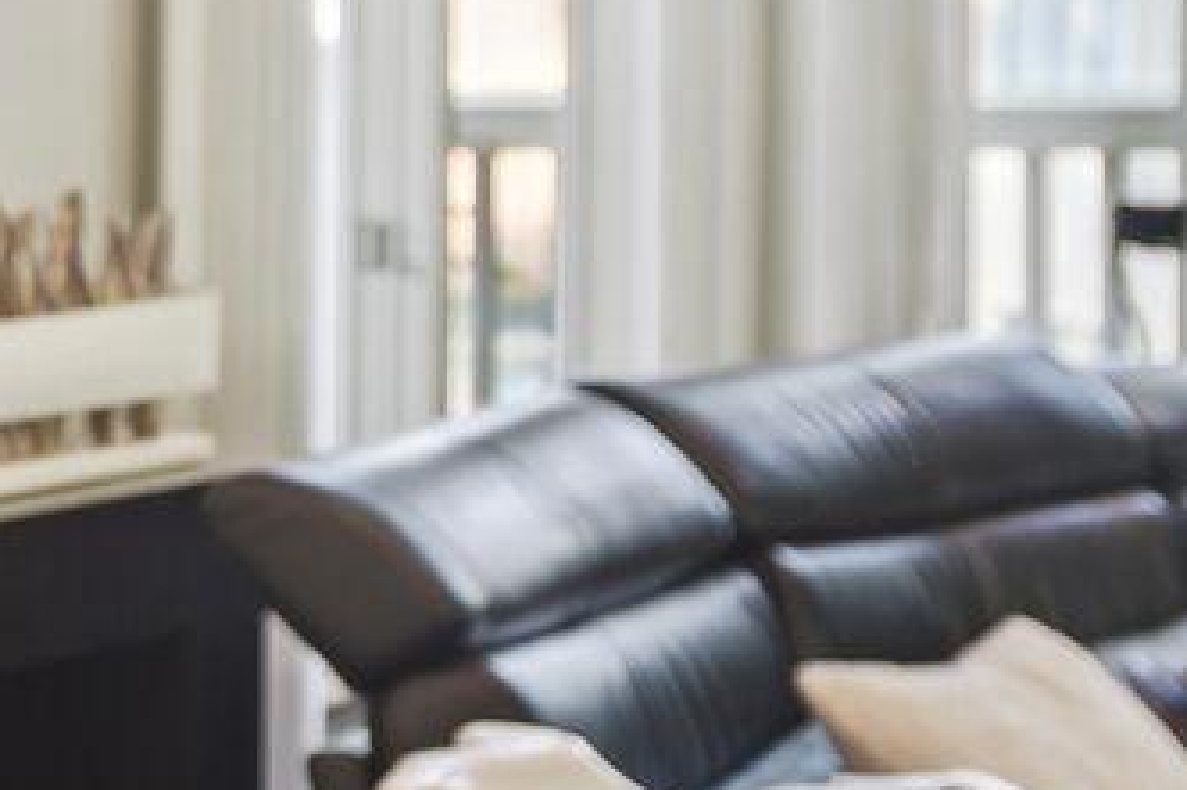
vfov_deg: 9.0
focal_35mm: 151
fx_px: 4976
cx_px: -375
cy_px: 89
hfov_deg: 13.1
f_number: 4
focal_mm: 29
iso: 320
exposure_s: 1/20
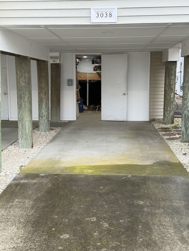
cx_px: 94
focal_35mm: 48
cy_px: 126
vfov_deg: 39.7
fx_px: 349
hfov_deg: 30.3
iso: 64
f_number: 1.78
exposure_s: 1/124
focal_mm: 6.76
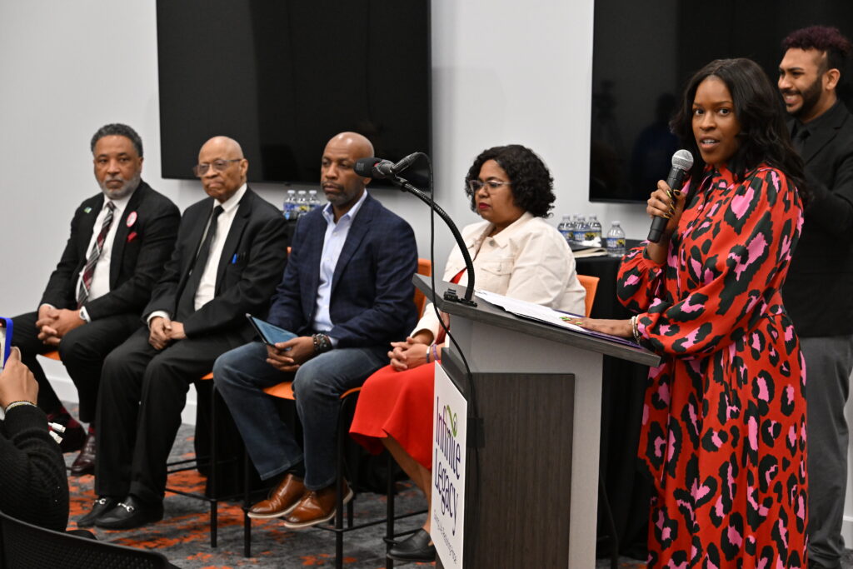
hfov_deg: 27.0
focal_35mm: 75
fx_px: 1777
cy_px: 284
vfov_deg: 18.2
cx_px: 426
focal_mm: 75
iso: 4000
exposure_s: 1/125
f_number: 6.3
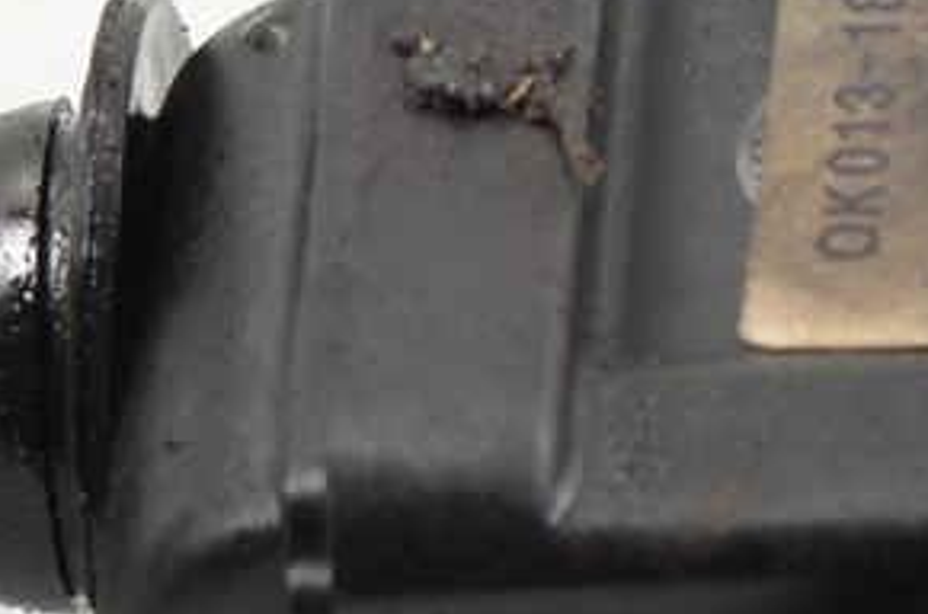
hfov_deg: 2.7
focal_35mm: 761
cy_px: 395
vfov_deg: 1.8
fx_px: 19574
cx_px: -211
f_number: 8
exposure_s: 1/160
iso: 100
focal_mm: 92
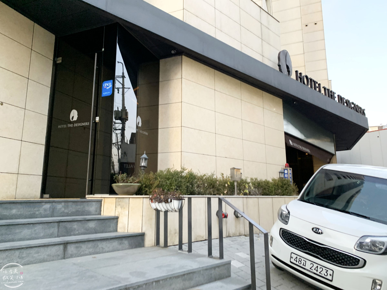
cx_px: 194
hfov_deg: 67.3
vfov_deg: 53.1
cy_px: 145
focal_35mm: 26
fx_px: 291
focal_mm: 4.25
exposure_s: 1/60
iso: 200
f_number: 1.8
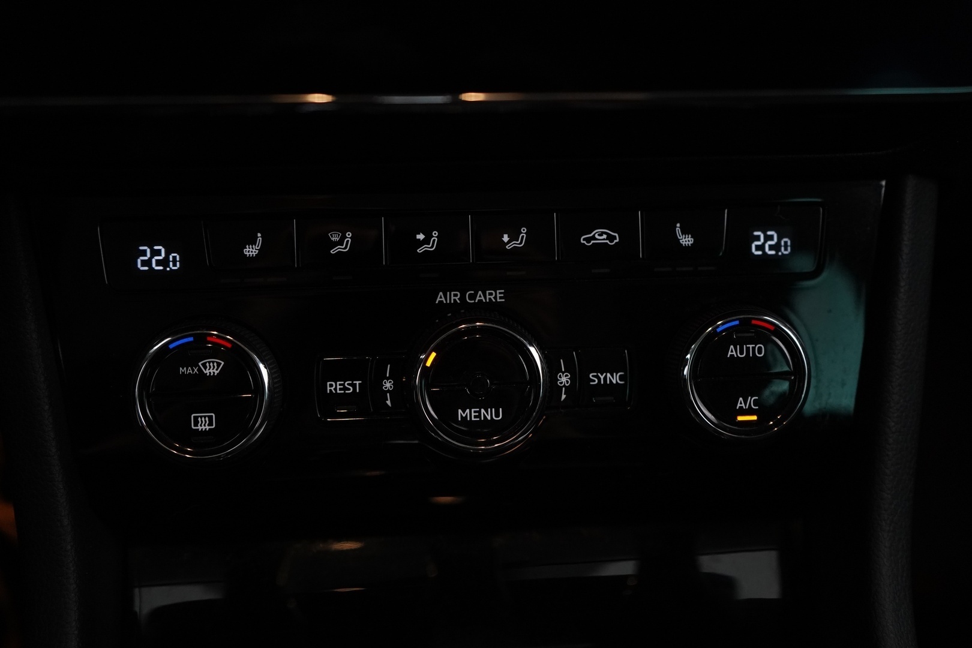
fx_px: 1026
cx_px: 486
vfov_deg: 35.1
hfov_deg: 50.7
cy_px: 324
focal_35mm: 38
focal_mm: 38
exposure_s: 1/60
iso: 4000
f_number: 4
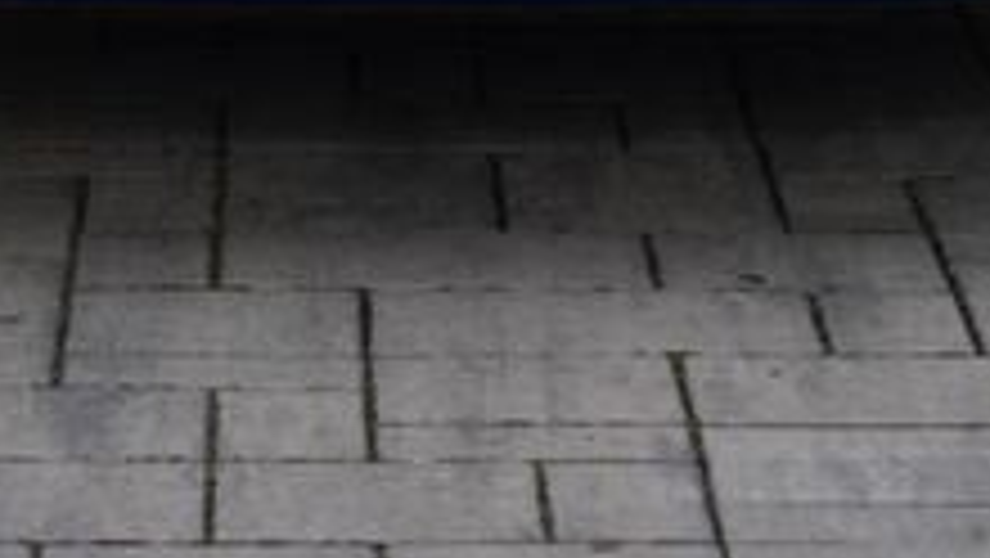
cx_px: 306
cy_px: -749
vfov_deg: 4.1
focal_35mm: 293
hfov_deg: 7.4
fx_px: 7695
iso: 100
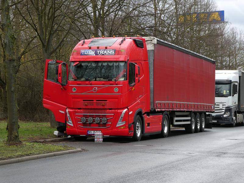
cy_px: 92
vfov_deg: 15.1
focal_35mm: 98
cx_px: 122
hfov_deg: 20.0
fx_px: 691
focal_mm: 17.5
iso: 80
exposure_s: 1/100
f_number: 5
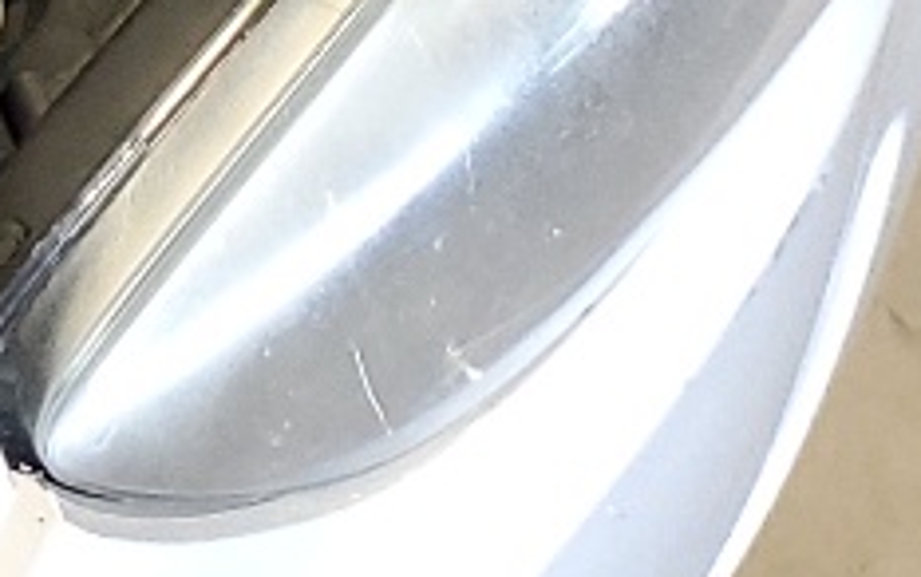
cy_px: -1091
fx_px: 4747
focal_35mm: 189
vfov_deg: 6.4
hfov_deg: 8.6
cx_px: -2103
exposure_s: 1/60.2
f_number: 1.5
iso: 121
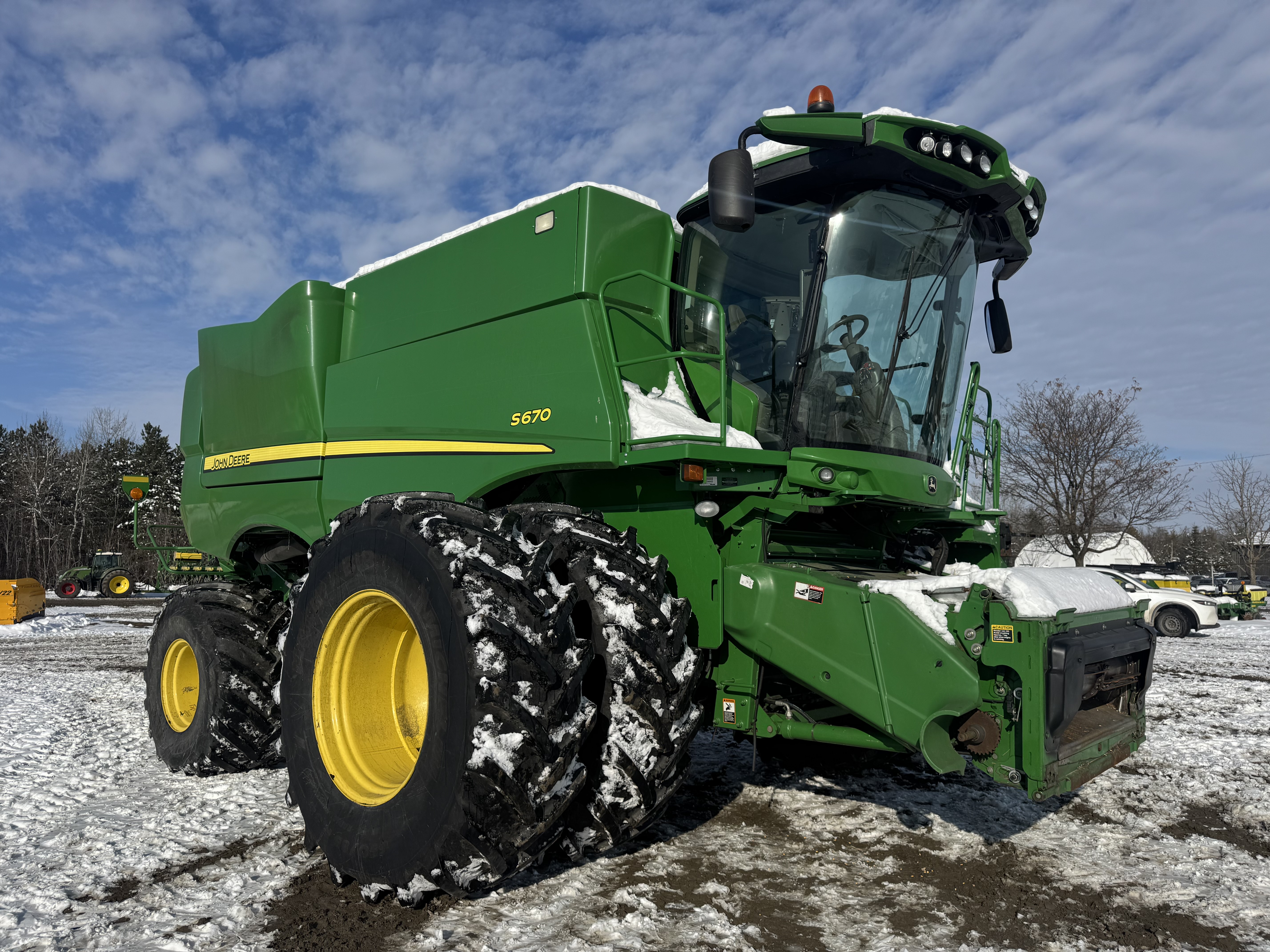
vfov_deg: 56.8
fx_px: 881
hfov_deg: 71.6
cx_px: 635
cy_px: 476
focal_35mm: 24
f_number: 1.78
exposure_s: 1/7937
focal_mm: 6.76
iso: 80
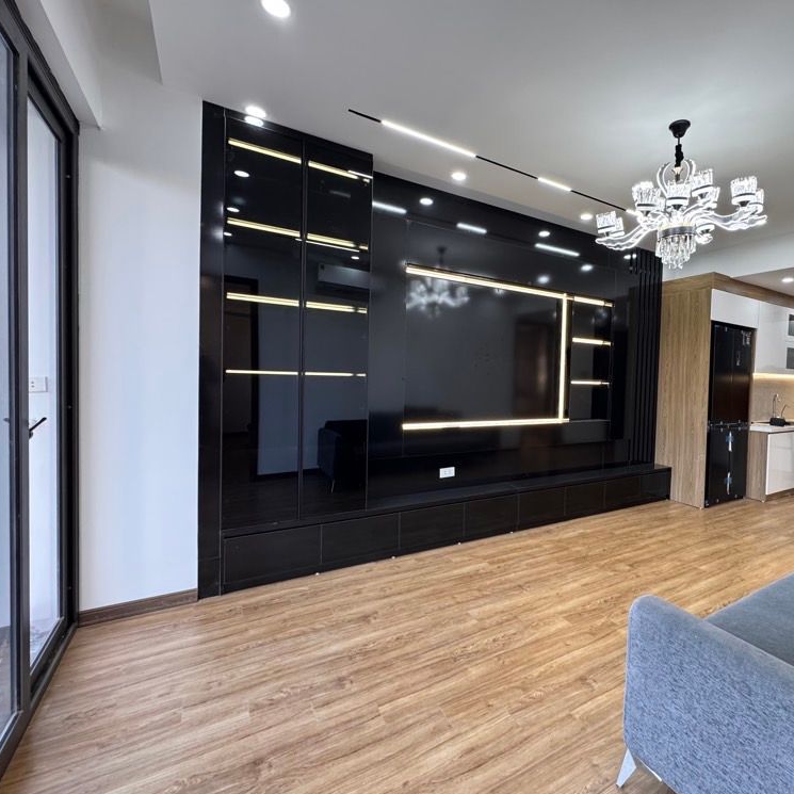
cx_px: 504
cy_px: 392
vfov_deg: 84.0
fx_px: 441
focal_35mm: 17
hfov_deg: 82.1
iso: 320
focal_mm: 2.22
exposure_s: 1/100
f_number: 2.2
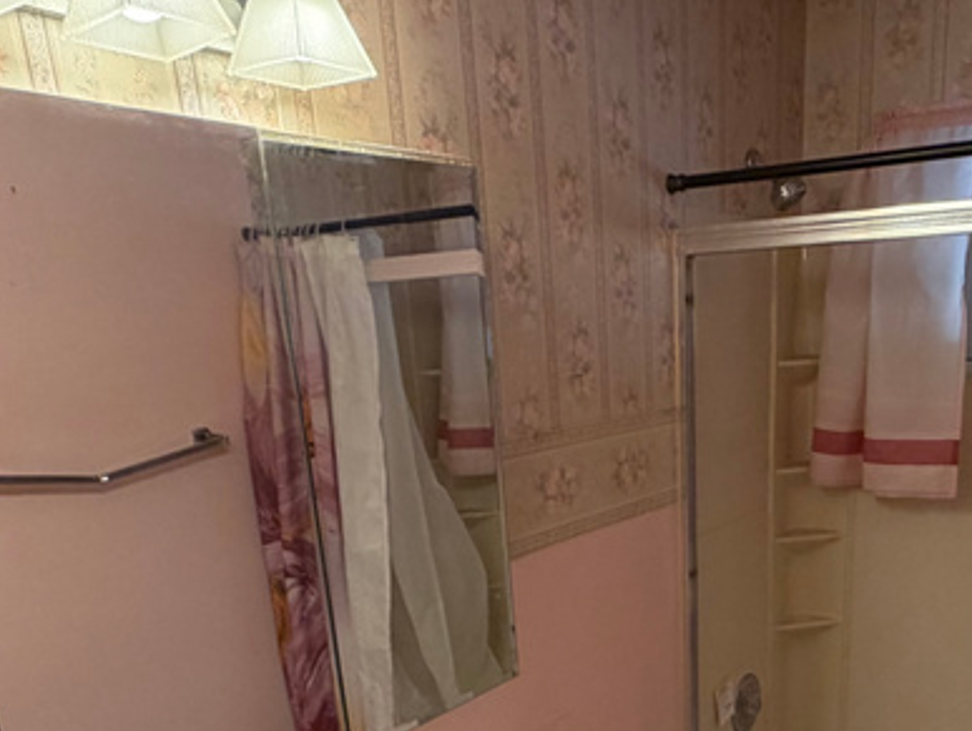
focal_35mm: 37
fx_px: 1040
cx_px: 615
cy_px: 703
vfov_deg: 35.6
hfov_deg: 49.5
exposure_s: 1/60
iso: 160
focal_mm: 2.22
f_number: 2.2
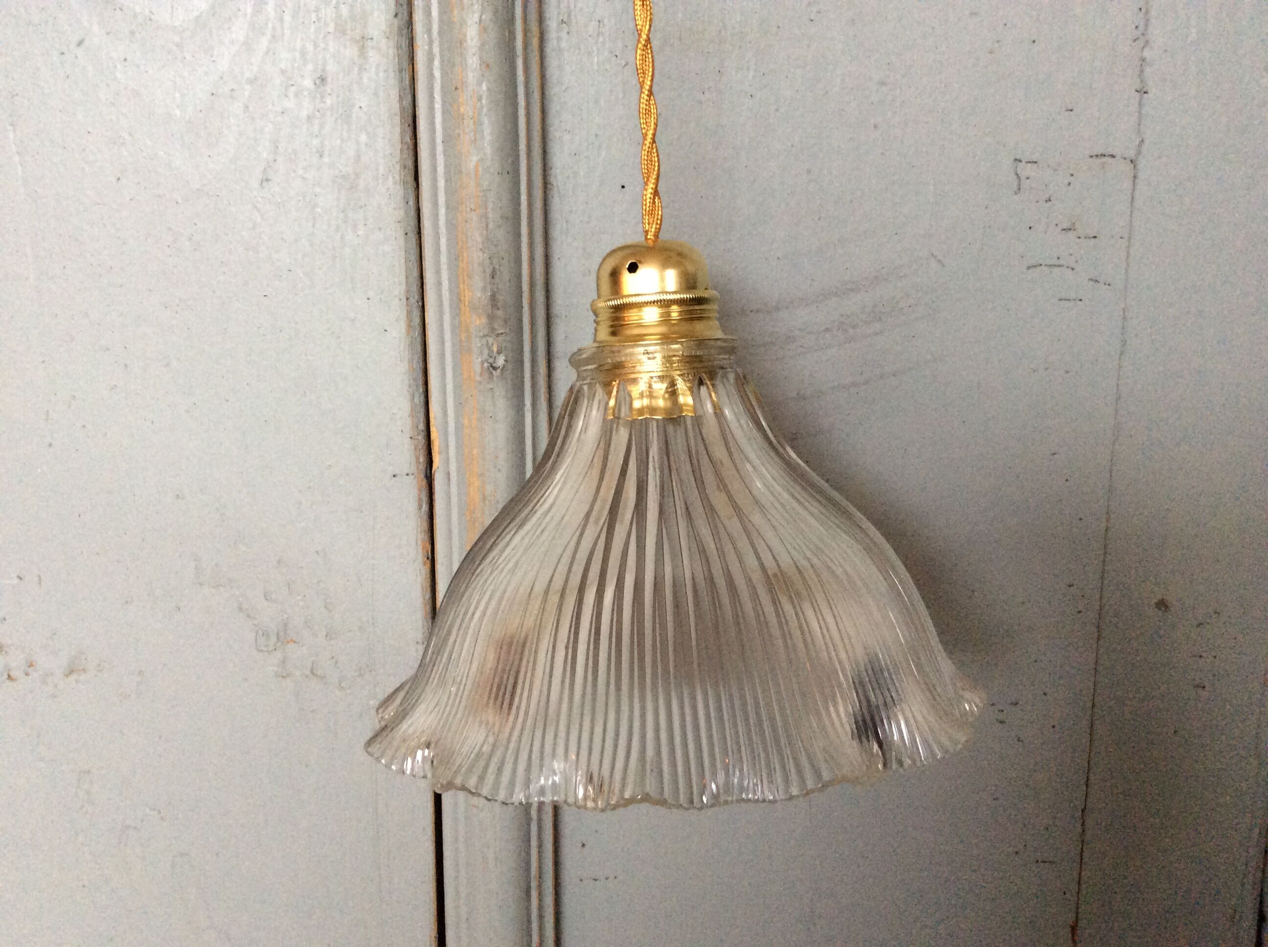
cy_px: 474
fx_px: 1170
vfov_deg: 44.1
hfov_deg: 56.9
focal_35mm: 32
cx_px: 634
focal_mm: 3.3
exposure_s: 1/25
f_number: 2.4
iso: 200
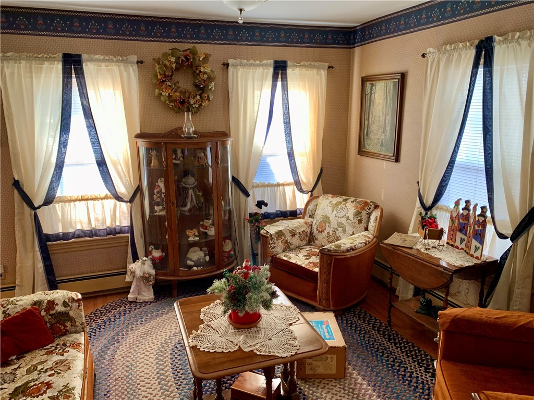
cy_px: 200
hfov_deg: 67.3
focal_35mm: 26
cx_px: 267
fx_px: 401
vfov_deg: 53.1
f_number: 1.8
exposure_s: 1/60
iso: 125
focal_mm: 4.25
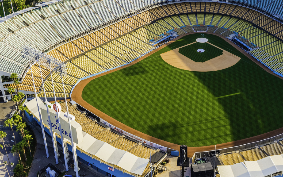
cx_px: 177
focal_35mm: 43
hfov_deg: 45.8
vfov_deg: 28.7
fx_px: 332
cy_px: 18
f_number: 4
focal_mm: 24
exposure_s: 1/2000
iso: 400
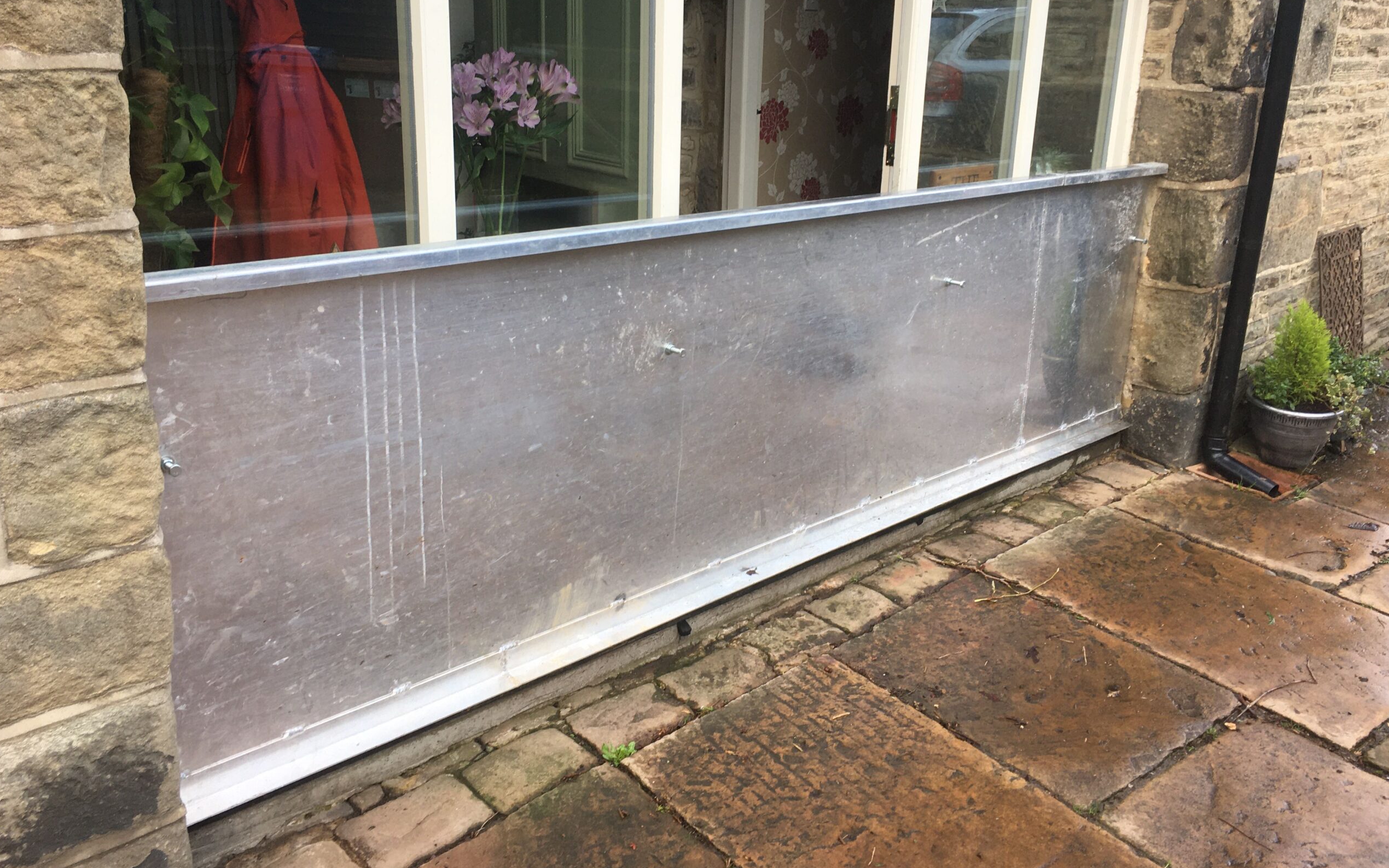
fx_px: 1174
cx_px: 696
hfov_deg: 61.2
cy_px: 362
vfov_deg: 40.5
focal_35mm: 31
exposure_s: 1/50
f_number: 2.2
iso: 25
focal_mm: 4.15
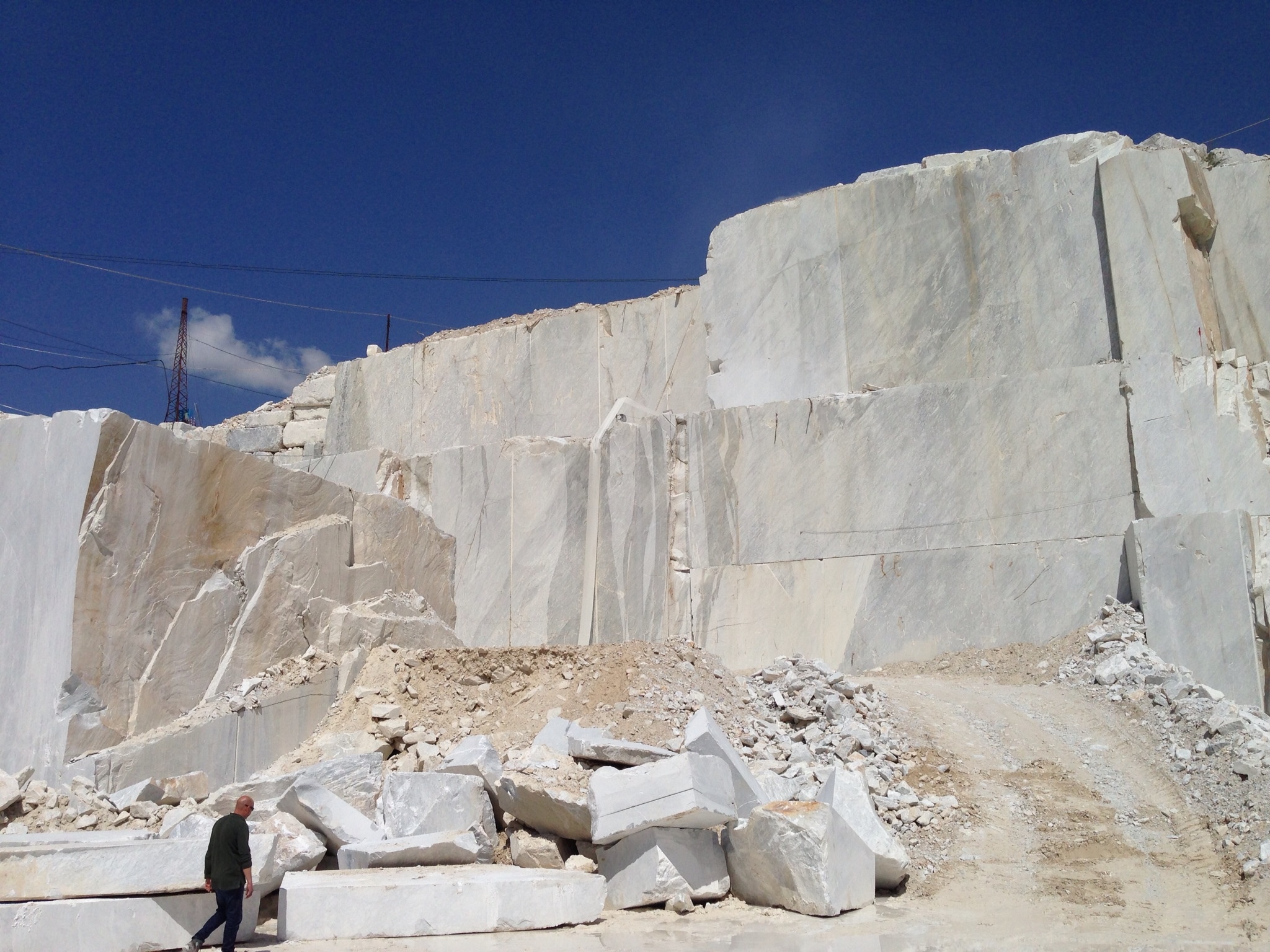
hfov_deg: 55.4
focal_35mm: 33
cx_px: 635
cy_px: 476
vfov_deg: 42.9
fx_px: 1211
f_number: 2.4
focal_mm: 4.13
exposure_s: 1/6024
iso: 50
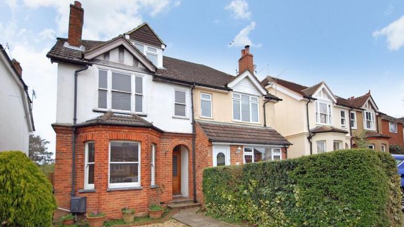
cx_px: 203
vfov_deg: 60.1
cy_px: 129
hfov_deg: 91.8
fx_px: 196
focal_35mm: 18
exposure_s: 1/125
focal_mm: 11.5
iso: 320
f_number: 5.6
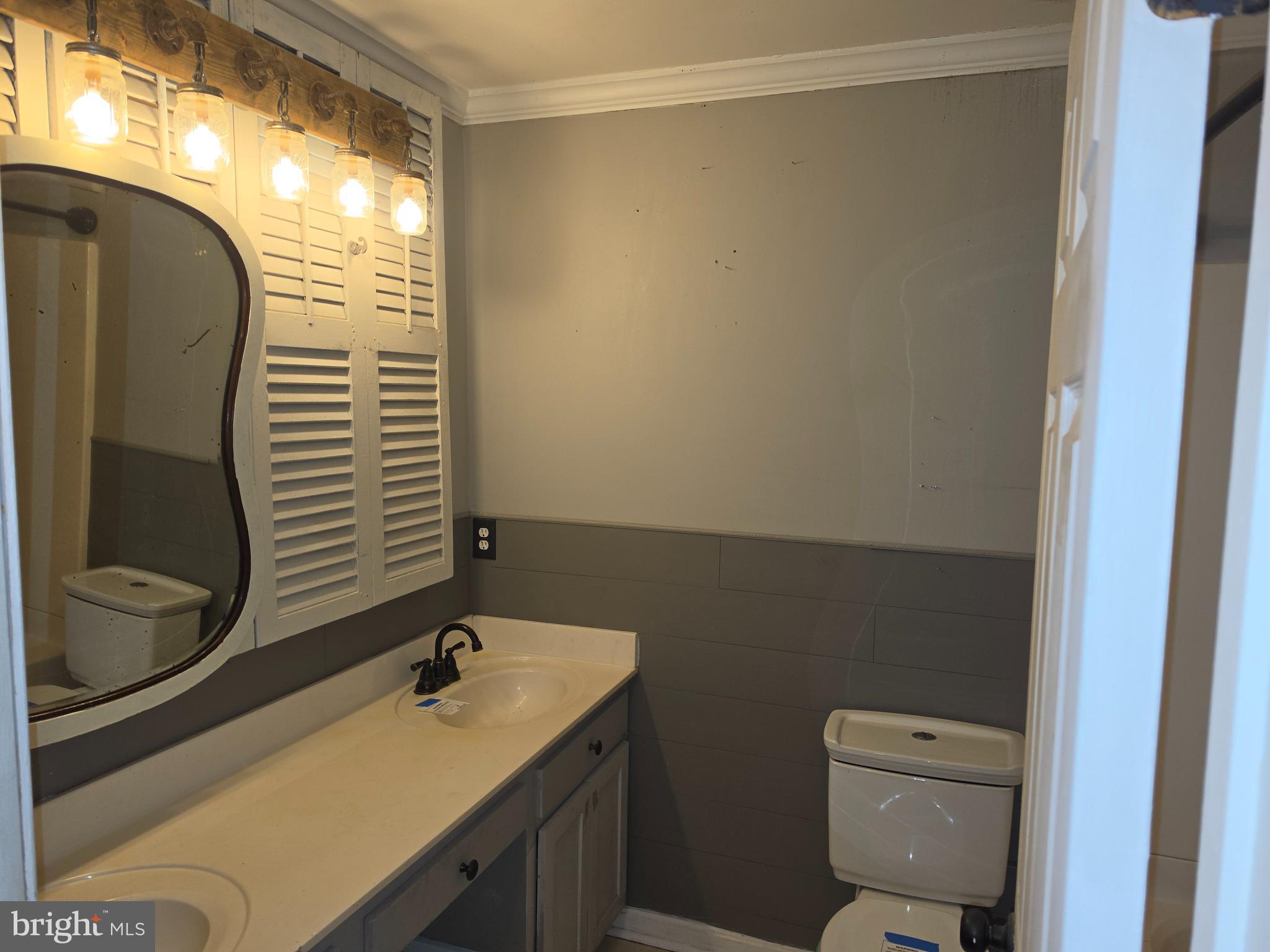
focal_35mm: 23
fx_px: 844
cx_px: 635
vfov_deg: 58.9
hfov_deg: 73.9
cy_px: 476
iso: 20
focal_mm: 6.5
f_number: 1.4
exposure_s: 1/60
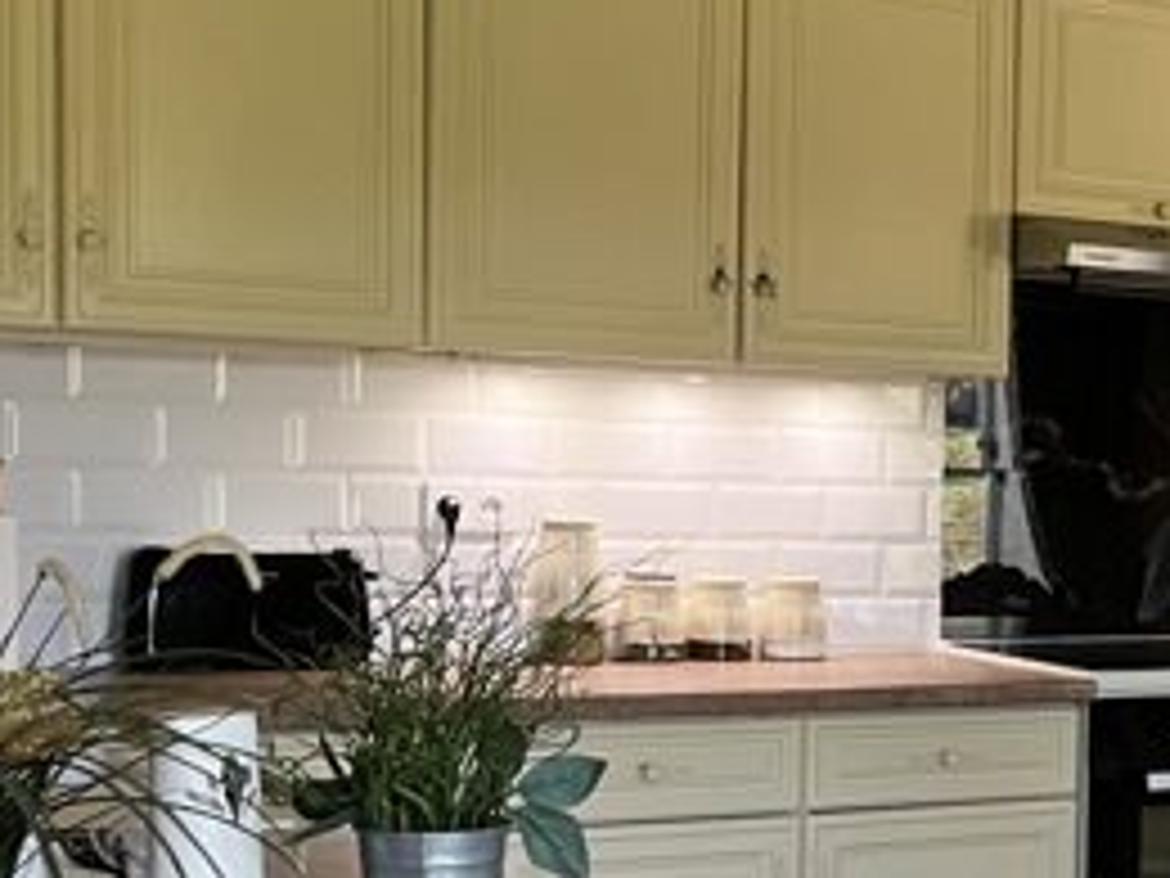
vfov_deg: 18.3
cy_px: 653
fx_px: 2704
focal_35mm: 80
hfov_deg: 22.0
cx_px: 1503
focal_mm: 5.1
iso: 80
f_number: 1.6
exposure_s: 1/50
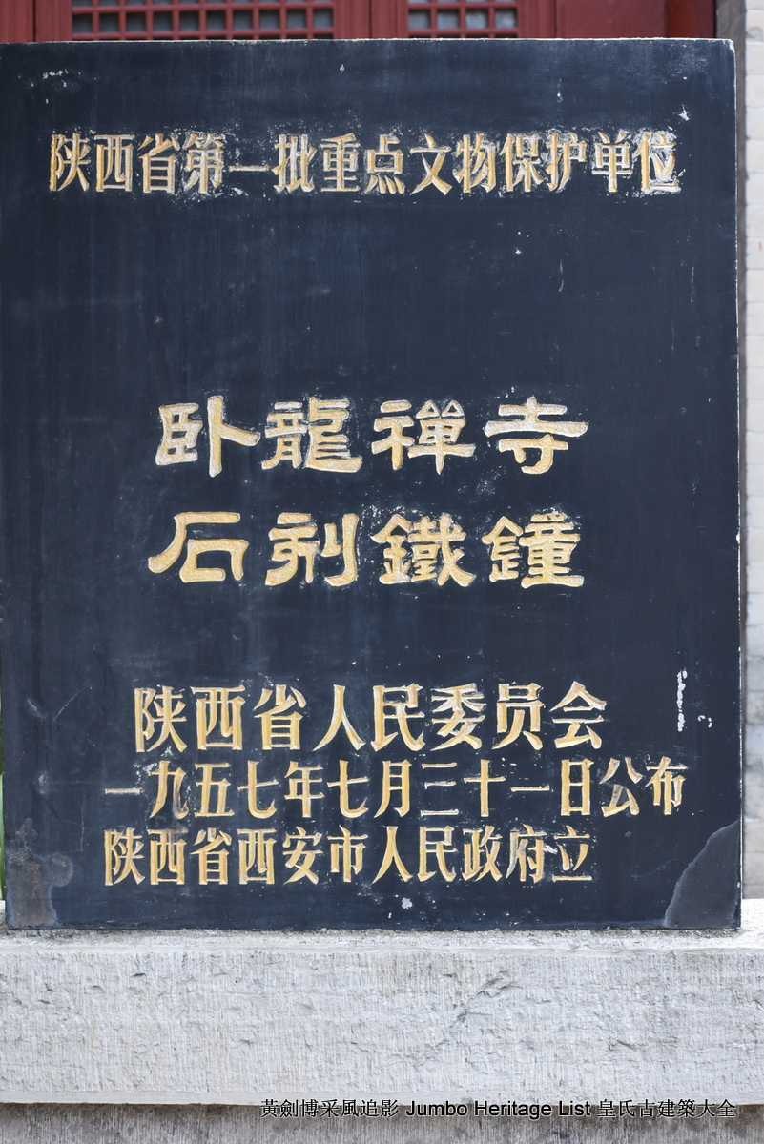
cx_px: 382
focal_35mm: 105
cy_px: 572
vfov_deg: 19.4
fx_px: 3339
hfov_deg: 13.1
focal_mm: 70
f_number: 5.6
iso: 360
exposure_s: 1/250
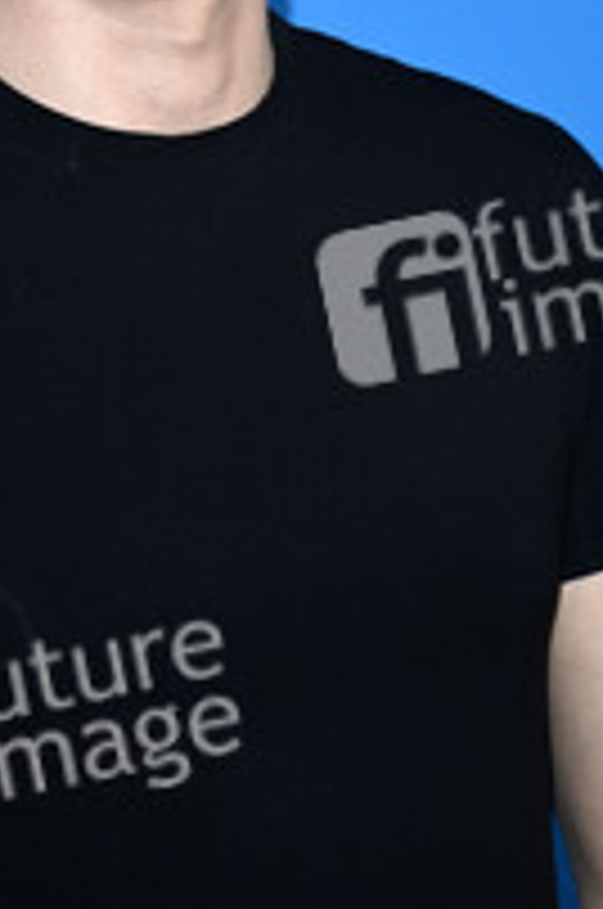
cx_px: 140
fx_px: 15000
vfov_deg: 3.5
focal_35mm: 595
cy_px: 54
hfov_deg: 2.3
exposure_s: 1/200
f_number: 5.6
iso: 800
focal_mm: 300
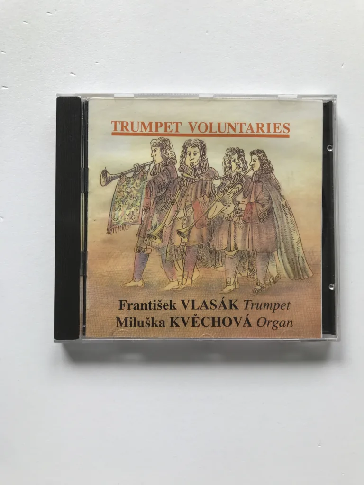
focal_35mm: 28
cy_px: 242
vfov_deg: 63.4
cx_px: 182
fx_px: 393
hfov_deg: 49.7
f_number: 1.8
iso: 20
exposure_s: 1/182
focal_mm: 3.99
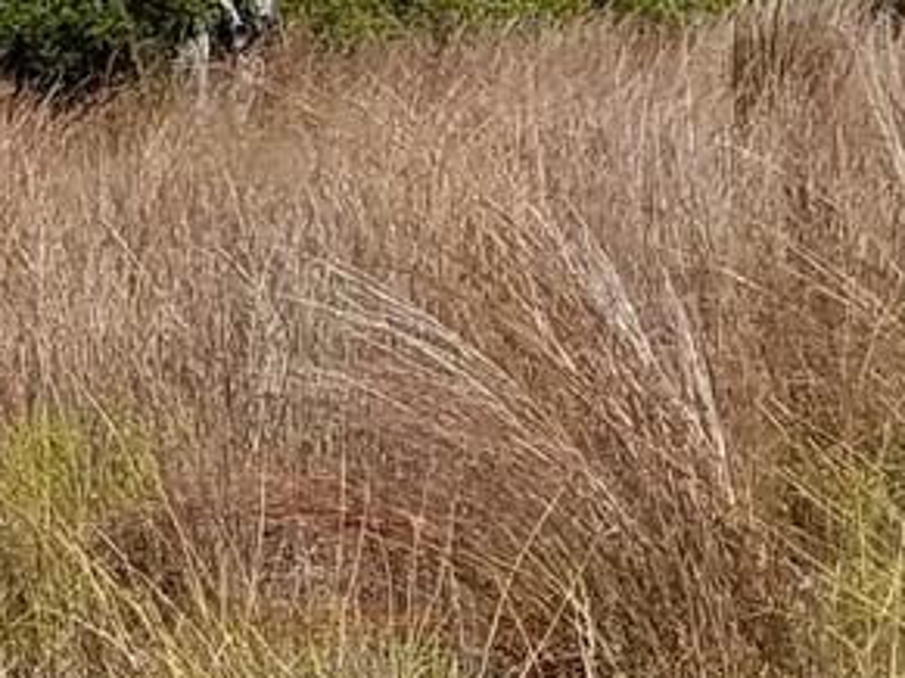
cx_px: -1850
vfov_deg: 7.7
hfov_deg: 8.8
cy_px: -821
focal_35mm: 183
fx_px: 4782
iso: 50
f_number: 1.7
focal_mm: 4.2
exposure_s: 1/3816
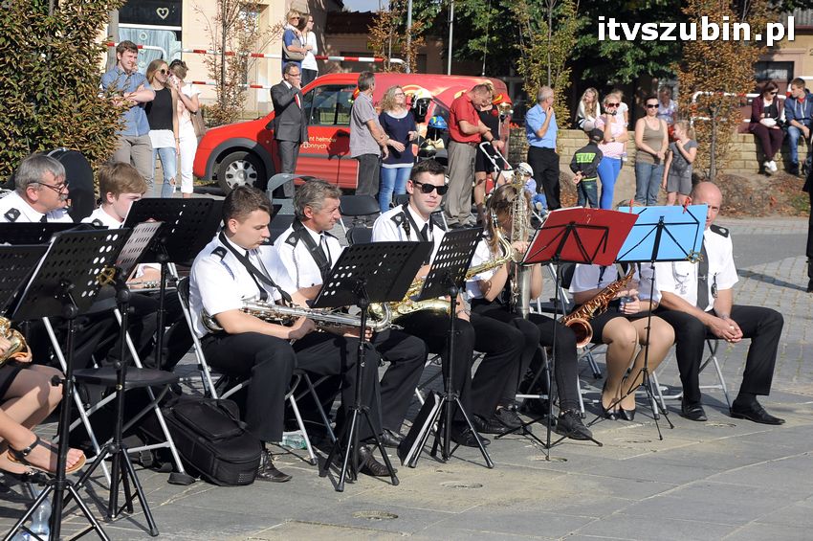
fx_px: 1963
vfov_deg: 15.7
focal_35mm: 87
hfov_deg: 23.4
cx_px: 406
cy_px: 270
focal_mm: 58
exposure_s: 1/1000
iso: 400
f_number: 8
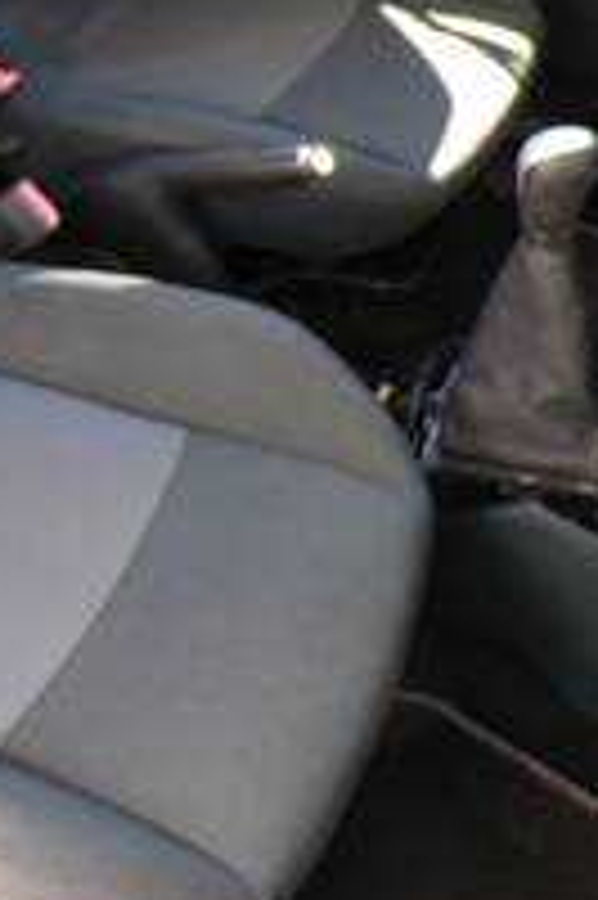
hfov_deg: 20.7
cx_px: -171
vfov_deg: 33.0
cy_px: 261
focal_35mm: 60
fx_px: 1497
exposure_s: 1/34
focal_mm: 4.3
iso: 108
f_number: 3
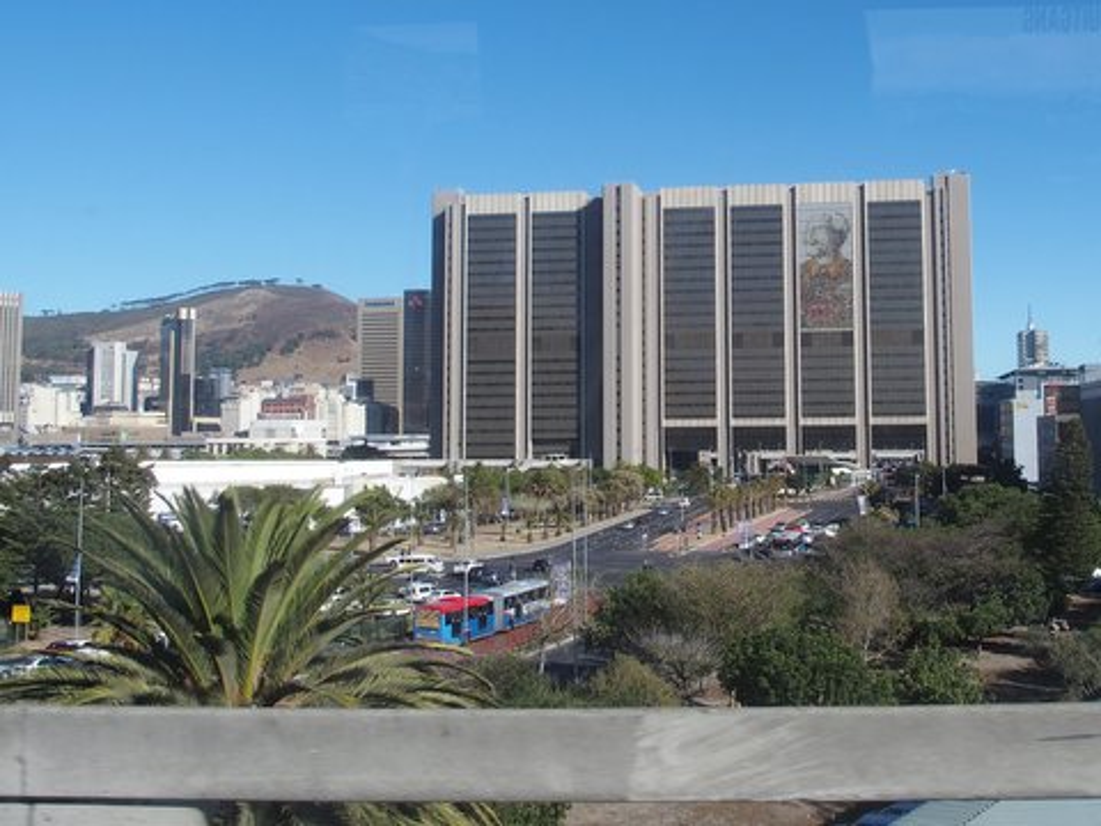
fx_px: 891
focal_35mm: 28
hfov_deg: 63.4
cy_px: 413
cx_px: 550
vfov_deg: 49.7
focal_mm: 6
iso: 100
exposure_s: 1/640
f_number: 3.5
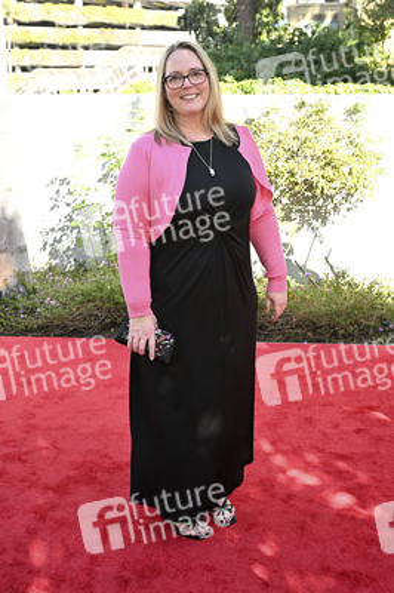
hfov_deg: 37.8
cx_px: 197
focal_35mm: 35
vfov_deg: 54.5
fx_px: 576
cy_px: 296
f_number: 5.6
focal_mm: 35
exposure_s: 1/320
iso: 640
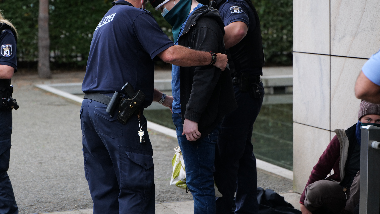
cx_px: 204
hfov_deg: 21.1
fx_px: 1018
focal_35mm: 101
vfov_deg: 12.0
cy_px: 60
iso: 1600
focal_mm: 70
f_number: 3.2
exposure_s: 1/160
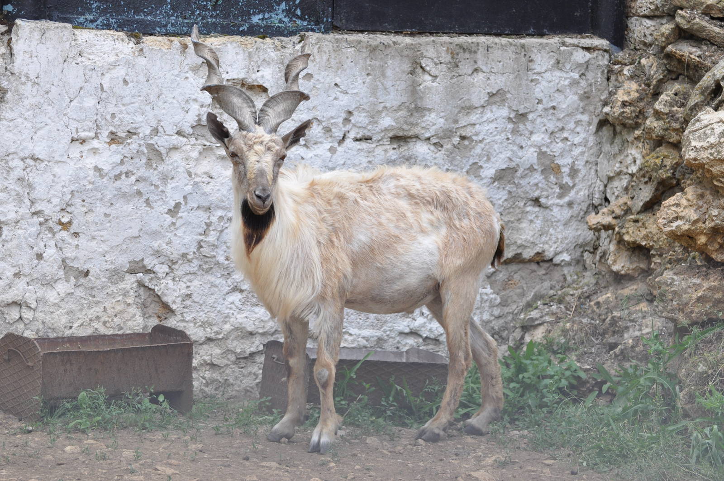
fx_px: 2953
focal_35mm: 147
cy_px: 240
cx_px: 362
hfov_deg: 14.0
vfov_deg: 9.3
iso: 400
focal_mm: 98
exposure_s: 1/500
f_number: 5.6
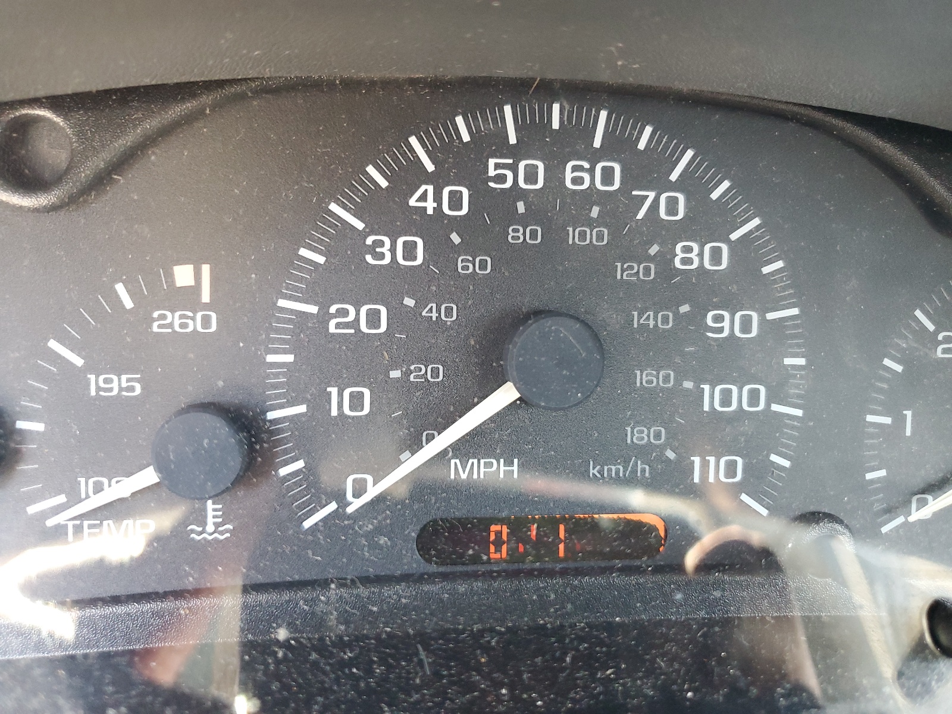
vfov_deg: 53.1
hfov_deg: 67.3
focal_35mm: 26
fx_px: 715
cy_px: 357
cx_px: 476
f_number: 1.5
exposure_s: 1/60.2
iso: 245
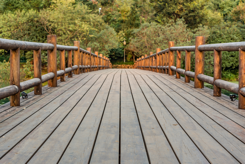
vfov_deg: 24.6
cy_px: 82
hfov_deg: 36.2
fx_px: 374
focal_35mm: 55
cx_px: 122
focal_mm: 55
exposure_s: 1/10
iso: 80
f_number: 8
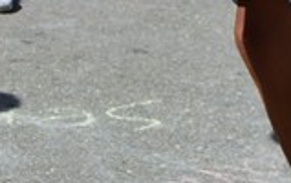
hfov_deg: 6.0
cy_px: -374
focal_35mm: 343
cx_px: -168
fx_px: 2727
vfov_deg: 3.7
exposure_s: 1/2500
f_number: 3.2
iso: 100
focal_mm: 35
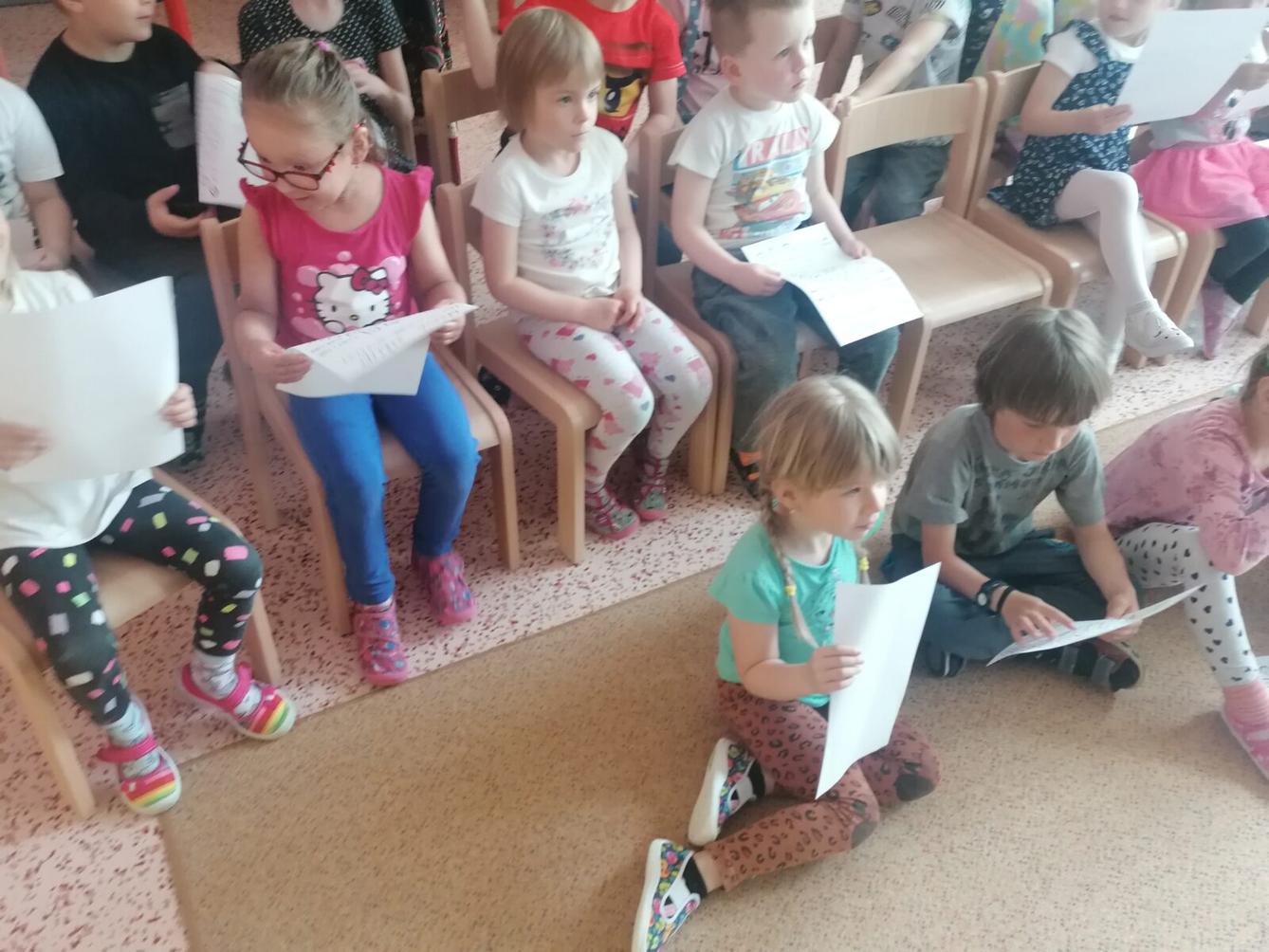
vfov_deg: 44.2
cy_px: 476
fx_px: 1173
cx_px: 634
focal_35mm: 32
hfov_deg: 56.8
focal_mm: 4.75
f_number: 1.8
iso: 320
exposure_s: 1/33.3
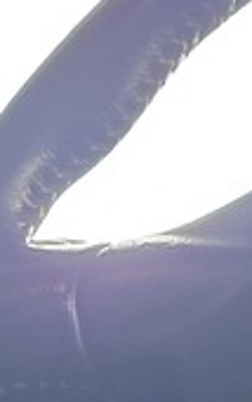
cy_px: 780
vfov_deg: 12.7
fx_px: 1603
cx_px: -525
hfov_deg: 7.7
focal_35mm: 146
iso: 400
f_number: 1.7
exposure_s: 1/100
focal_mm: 6.25
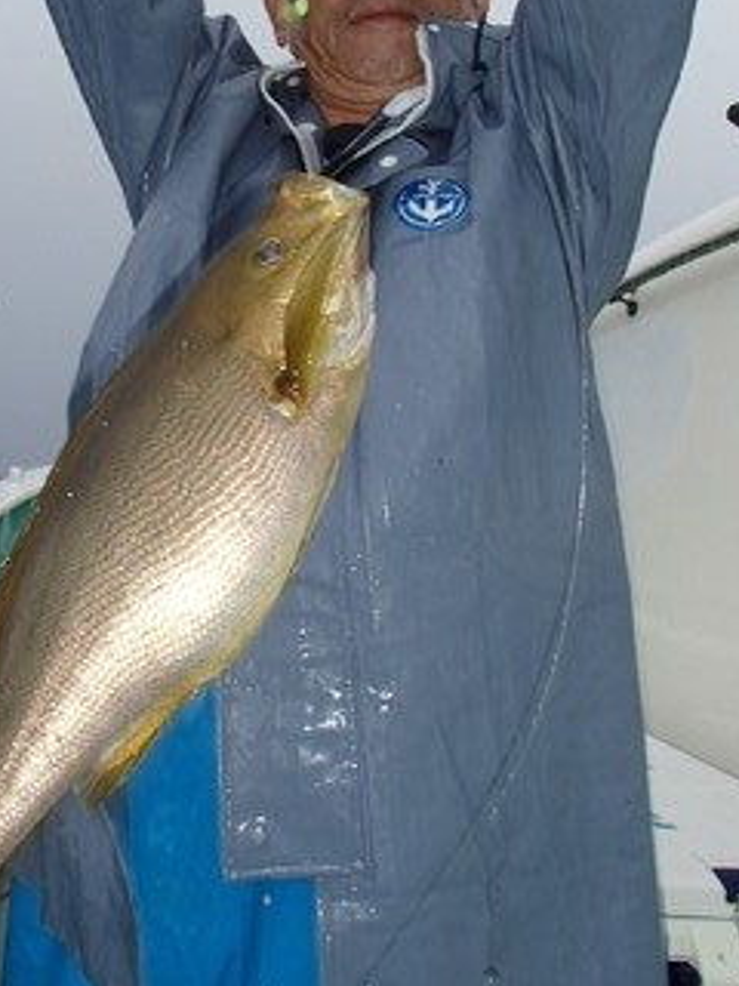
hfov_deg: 34.2
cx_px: 271
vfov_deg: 44.2
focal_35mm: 42
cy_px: 330
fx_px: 1196
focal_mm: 5
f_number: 3.9
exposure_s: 1/60
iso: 125
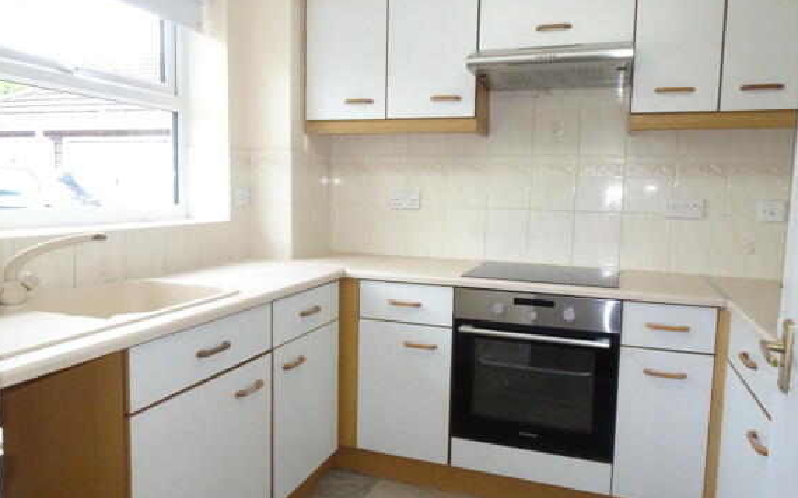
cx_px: 401
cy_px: 247
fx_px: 565
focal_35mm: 26
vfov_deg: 47.6
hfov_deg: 70.4
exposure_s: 1/30
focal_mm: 4.1
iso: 800
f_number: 8
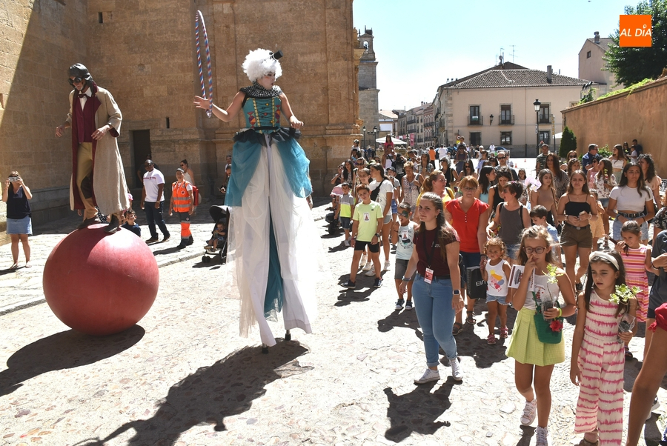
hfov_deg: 67.3
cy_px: 223
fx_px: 501
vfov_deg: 48.0
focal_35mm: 27
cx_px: 334
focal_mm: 18
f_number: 10
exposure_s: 1/400
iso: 200
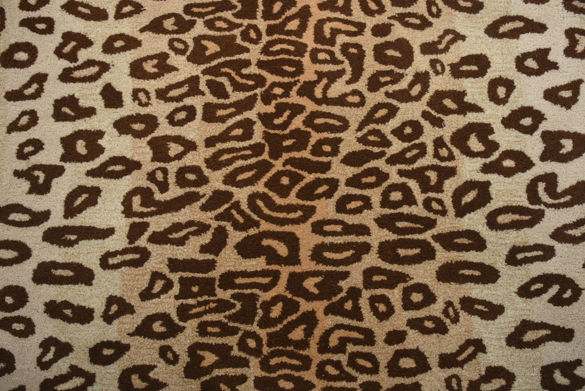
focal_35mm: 51
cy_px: 196
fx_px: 829
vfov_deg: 26.5
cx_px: 292
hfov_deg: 38.9
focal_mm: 34
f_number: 7.1
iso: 200
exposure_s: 1/200
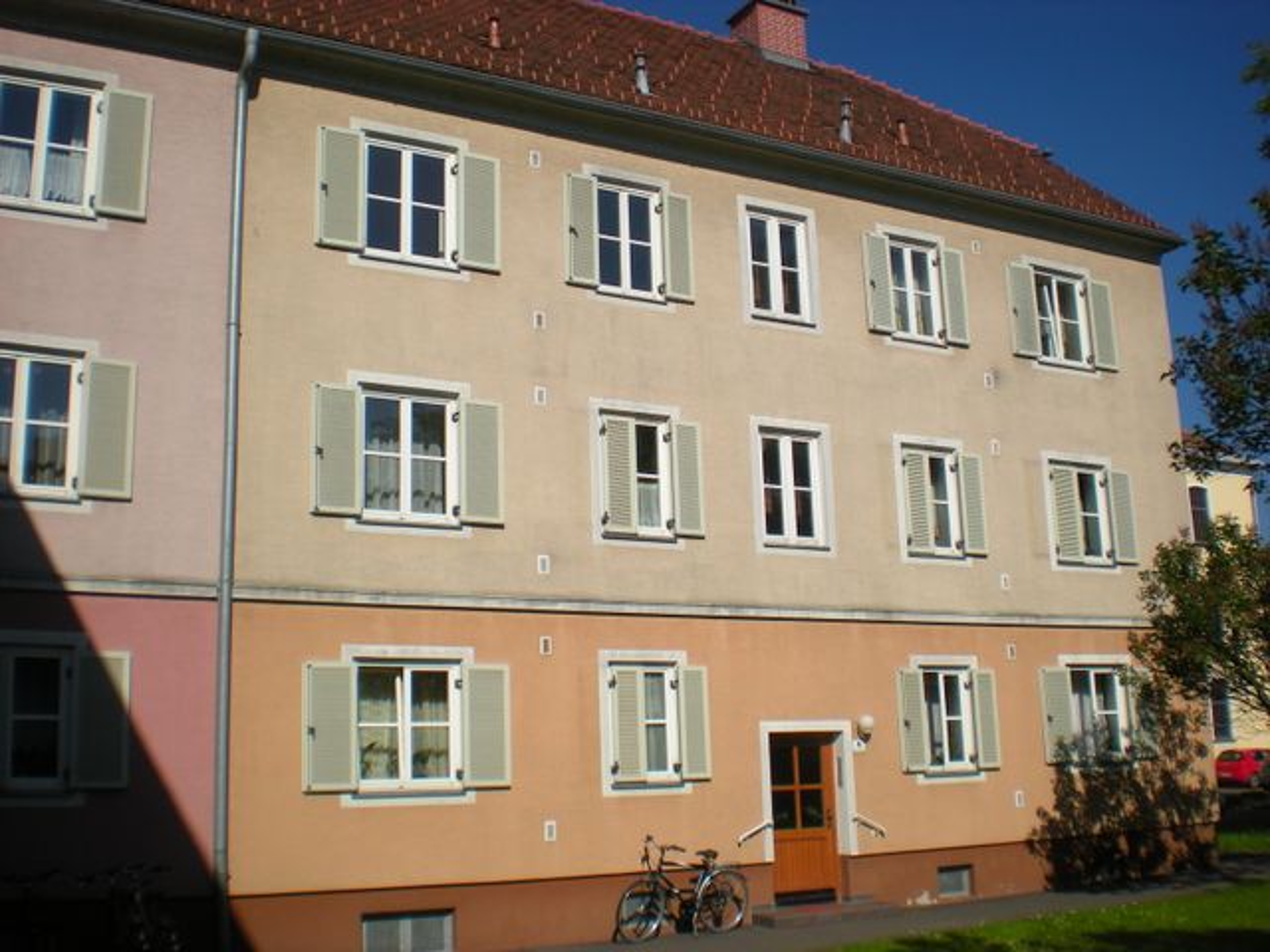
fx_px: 1394
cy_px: 476
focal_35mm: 38
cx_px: 635
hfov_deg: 49.0
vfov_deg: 37.7
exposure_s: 1/1000
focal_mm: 6.3
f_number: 4.6
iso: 64
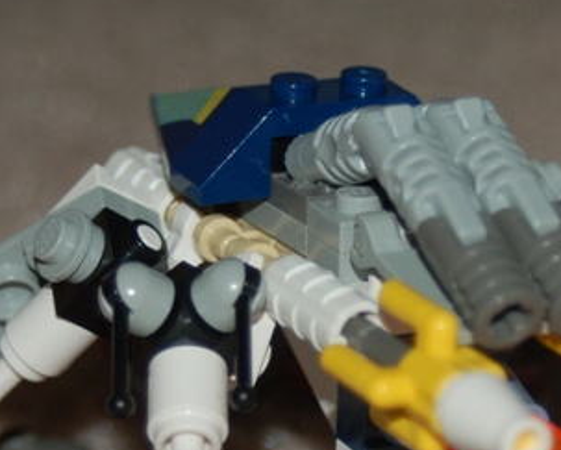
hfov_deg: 7.7
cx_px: 398
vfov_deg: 6.2
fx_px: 4171
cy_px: 452
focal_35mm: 251
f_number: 5.6
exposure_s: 1/60
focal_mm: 72
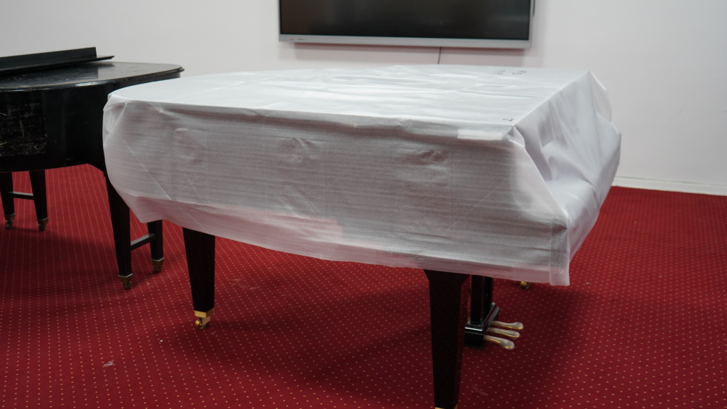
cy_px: 195
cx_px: 364
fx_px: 733
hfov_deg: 52.8
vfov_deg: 31.2
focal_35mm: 38
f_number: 4
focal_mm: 36
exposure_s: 1/160
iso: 2000
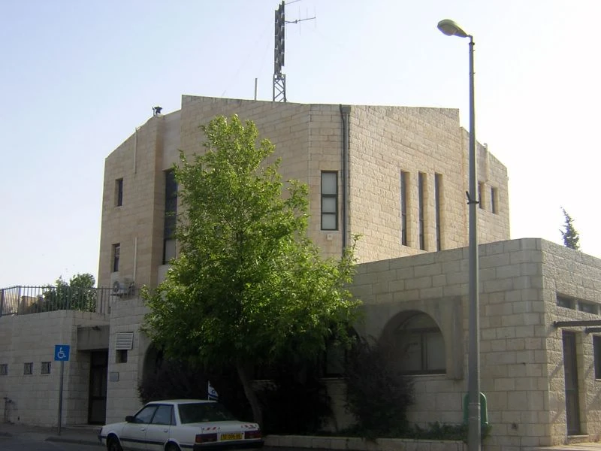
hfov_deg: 40.4
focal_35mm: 47
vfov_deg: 30.9
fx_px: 816
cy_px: 226
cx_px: 300
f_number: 5.8
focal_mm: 6.1
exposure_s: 1/184
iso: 100
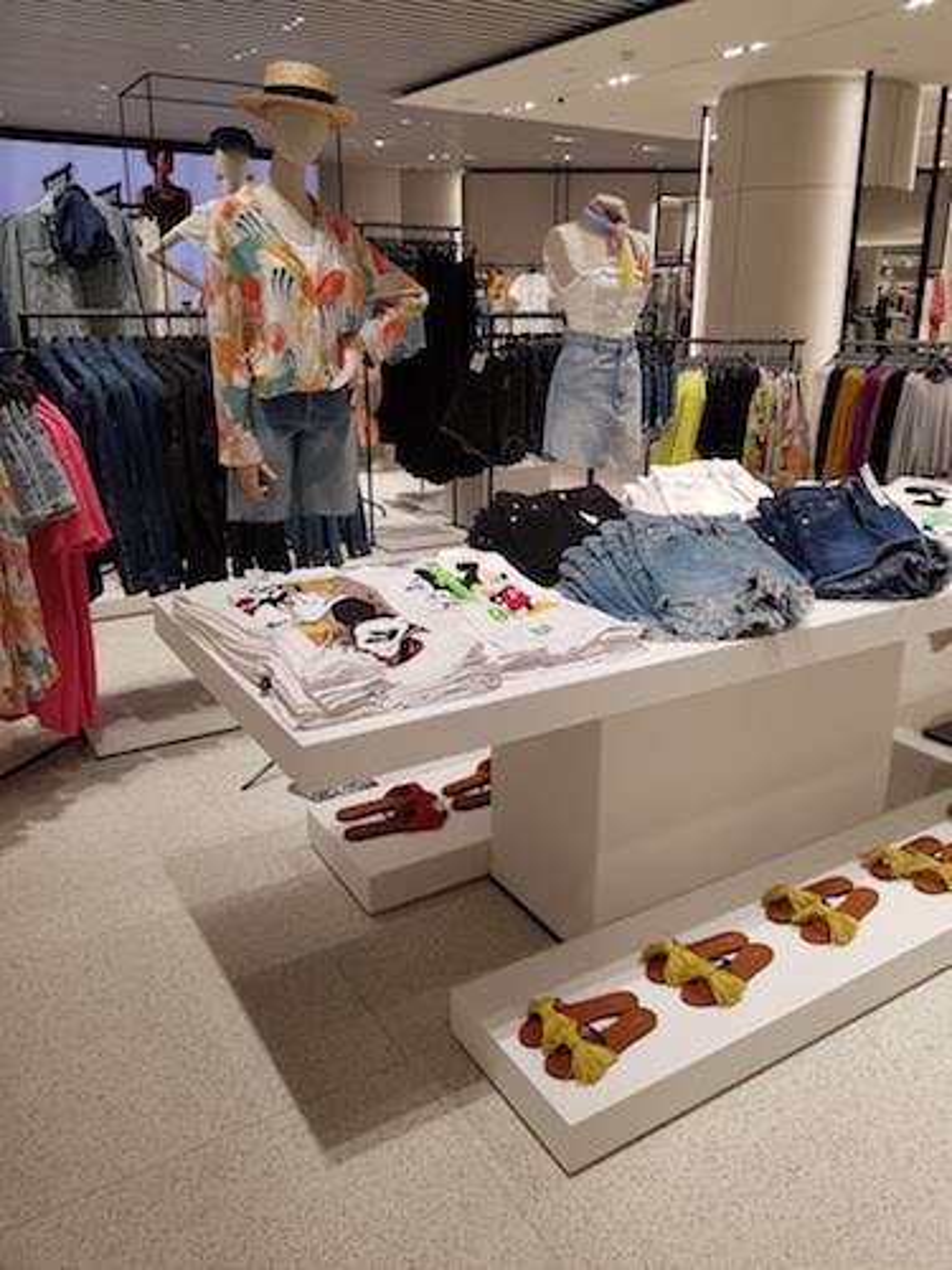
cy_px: 635
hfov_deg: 53.1
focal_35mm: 26
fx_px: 953
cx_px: 476
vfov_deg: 67.3
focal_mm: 4.2
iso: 40
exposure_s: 1/128
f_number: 1.7
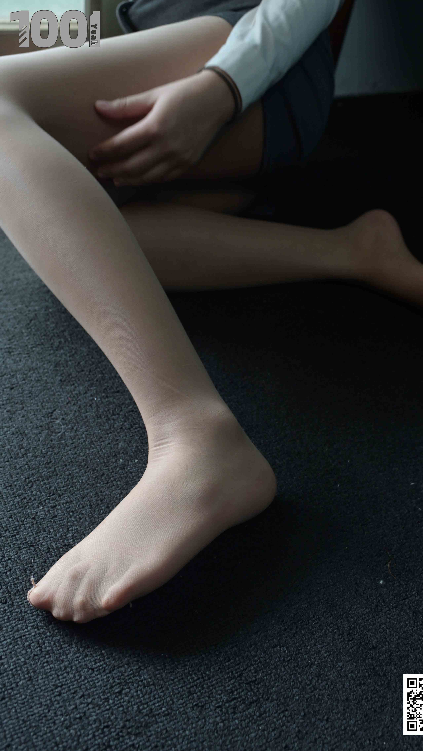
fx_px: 738
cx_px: 243
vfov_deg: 54.0
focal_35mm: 37
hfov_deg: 31.9
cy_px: 373
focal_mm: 35
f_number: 6.3
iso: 640
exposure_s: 1/160
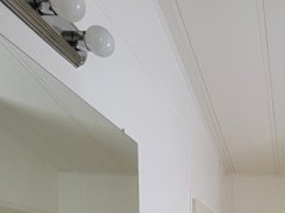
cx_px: 298
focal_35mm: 41
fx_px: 337
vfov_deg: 27.5
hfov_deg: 39.3
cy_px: 296
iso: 160
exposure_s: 1/60
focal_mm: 2.2
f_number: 2.2
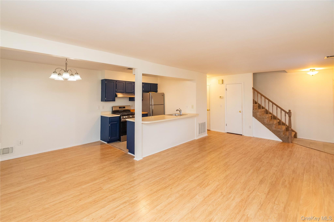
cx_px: 167
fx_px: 139
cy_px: 111
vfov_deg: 77.3
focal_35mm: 15
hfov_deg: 100.4
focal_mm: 10
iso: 1600
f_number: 5.6
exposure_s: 1/60
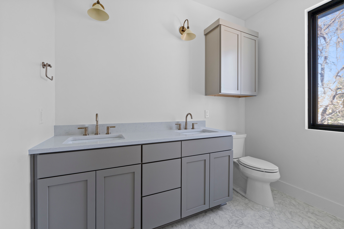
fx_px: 143
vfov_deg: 77.3
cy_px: 114
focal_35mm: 15
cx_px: 172
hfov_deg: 100.4
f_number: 11
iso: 250
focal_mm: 10
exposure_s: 2.5
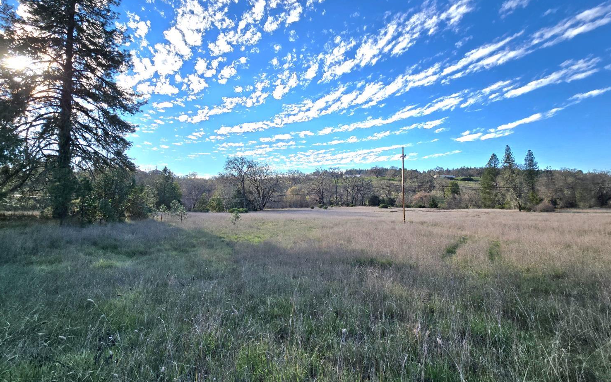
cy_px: 176
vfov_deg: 78.5
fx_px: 233
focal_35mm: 14
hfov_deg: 105.3
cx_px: 309
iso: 50
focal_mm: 2.2
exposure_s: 1/2500
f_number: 2.2
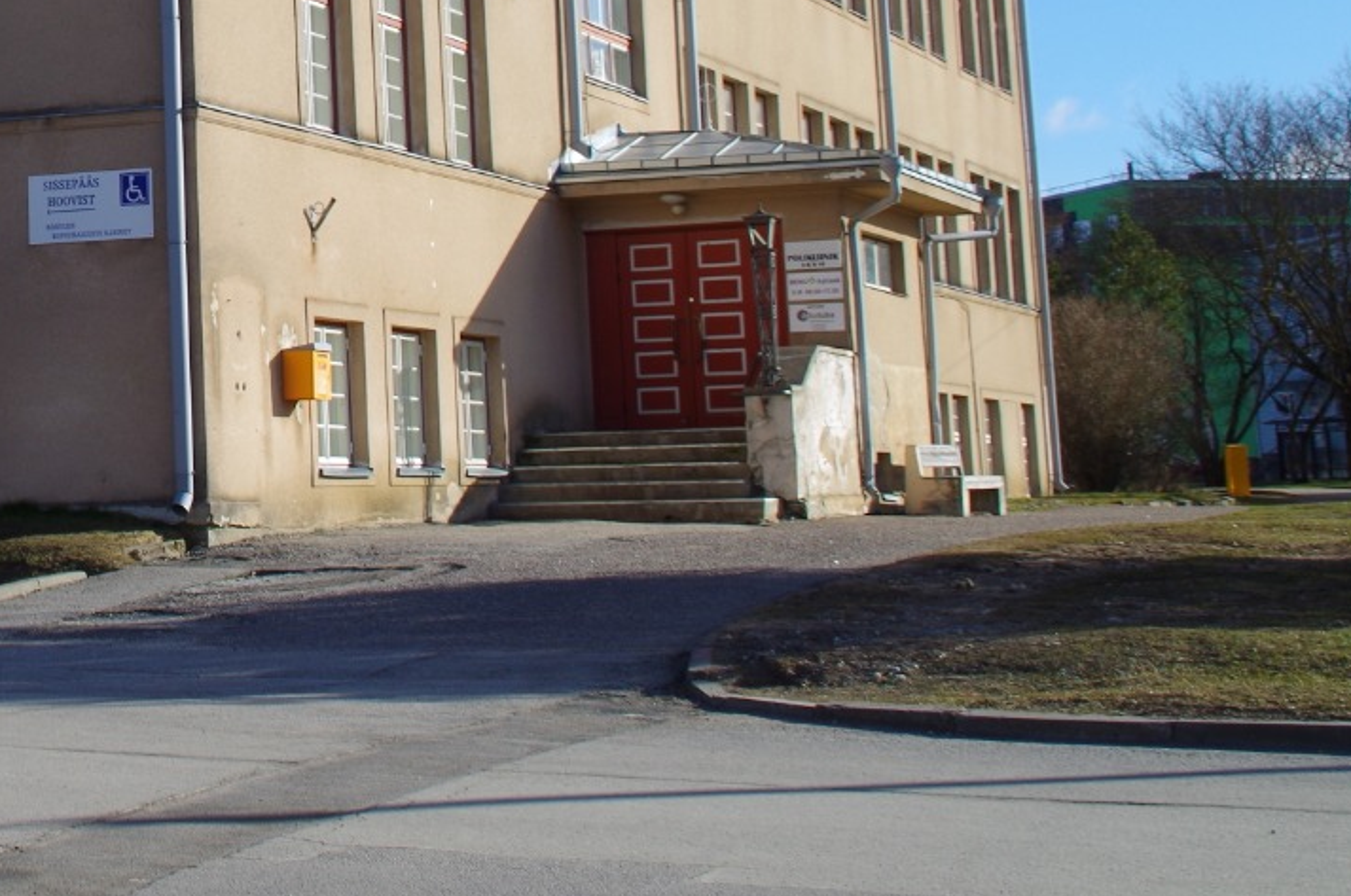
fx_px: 3597
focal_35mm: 96
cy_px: -38
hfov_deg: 20.2
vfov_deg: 14.0
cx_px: -171
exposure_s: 1/125
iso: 100
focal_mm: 28
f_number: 11
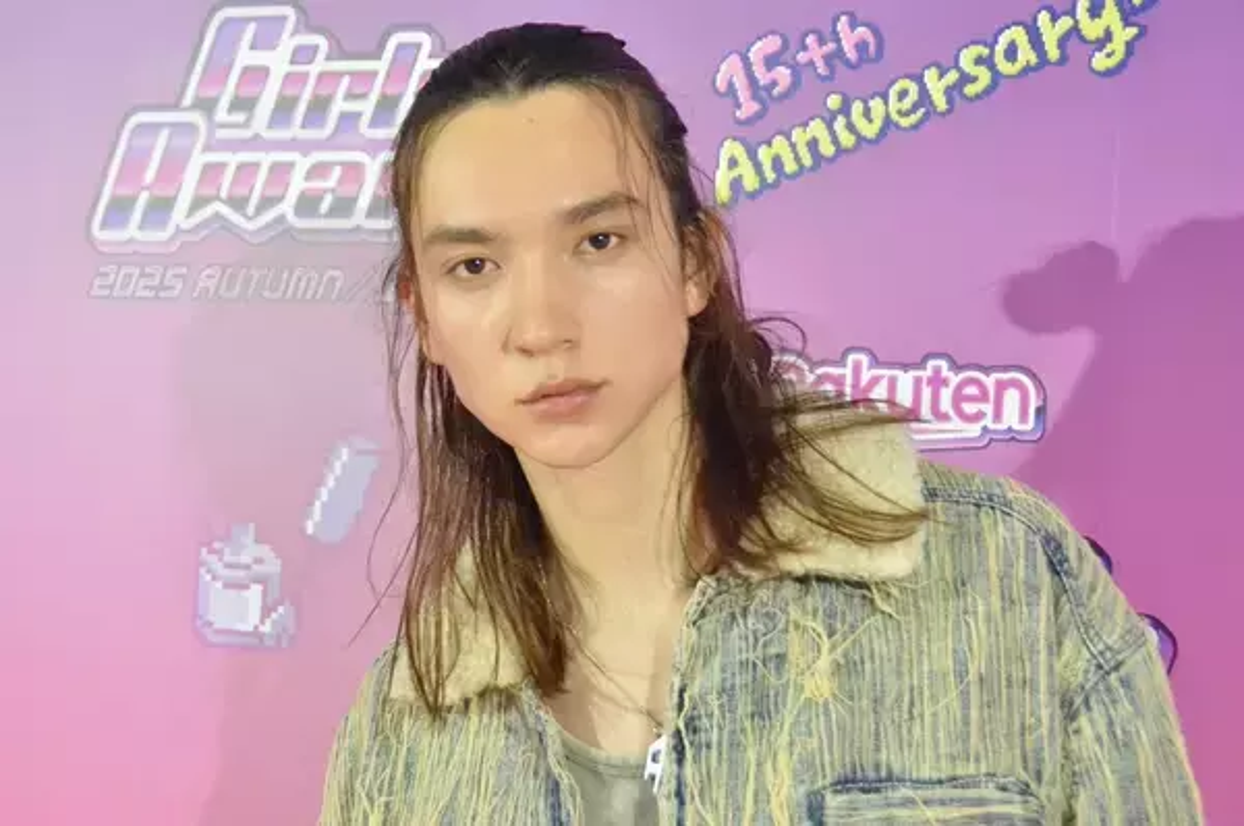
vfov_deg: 18.9
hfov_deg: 28.1
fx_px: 2484
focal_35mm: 72
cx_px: 622
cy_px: 413
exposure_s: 1/320
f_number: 5.6
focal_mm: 48
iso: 6400
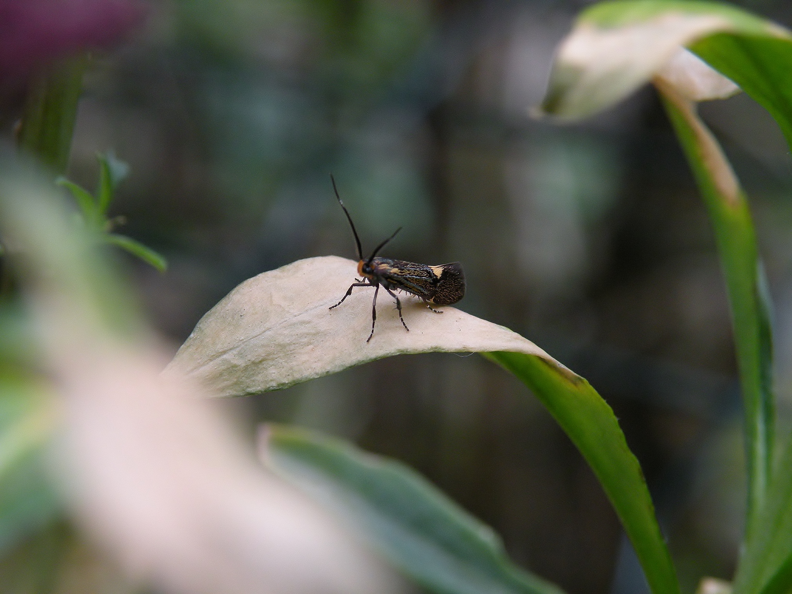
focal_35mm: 110
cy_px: 297
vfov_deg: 13.5
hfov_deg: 17.9
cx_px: 396
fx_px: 2517
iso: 217
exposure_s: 1/60
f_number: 4
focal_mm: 19.4
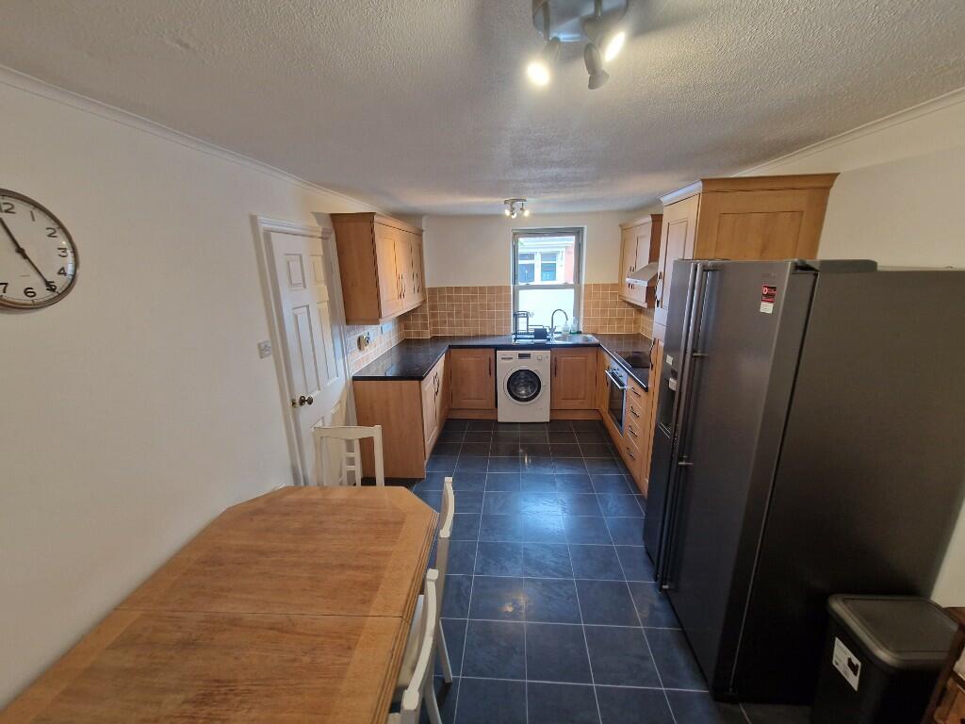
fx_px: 362
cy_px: 362
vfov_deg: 89.9
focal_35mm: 13
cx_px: 482
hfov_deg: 106.2
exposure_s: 1/50
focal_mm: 2.2
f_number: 2.2
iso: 250
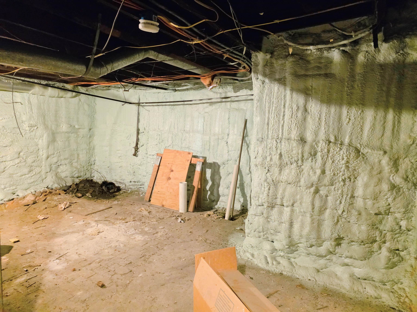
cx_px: 208
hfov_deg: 73.9
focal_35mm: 23
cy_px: 156
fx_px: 277
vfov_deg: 58.9
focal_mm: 6.25
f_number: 1.7
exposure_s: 1/60
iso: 2000
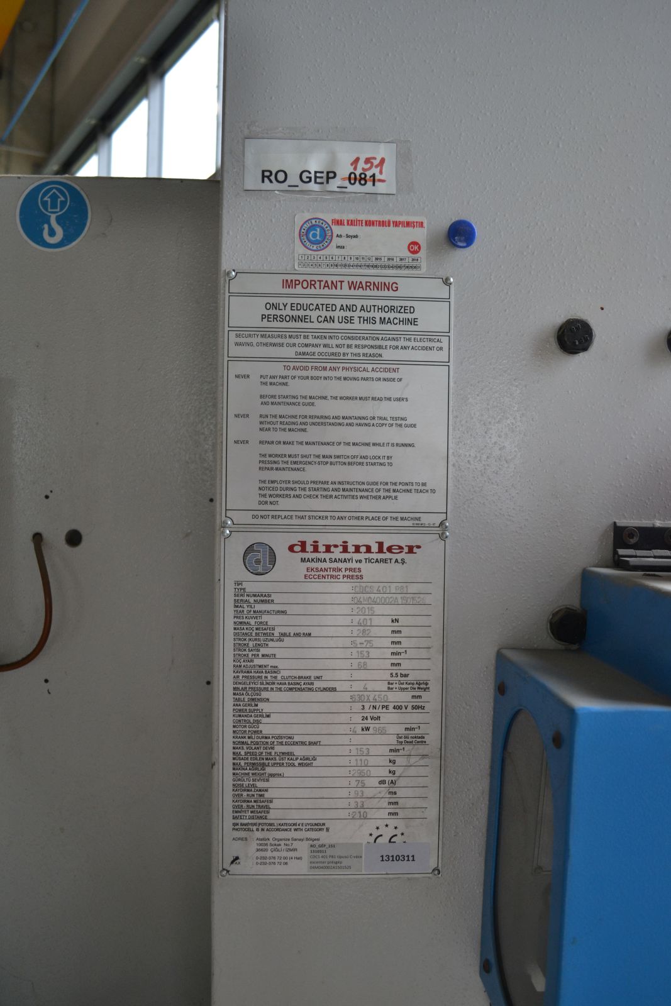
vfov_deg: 61.9
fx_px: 839
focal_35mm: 30
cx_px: 336
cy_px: 503
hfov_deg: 43.6
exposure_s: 1/100
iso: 400
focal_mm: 20
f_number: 5
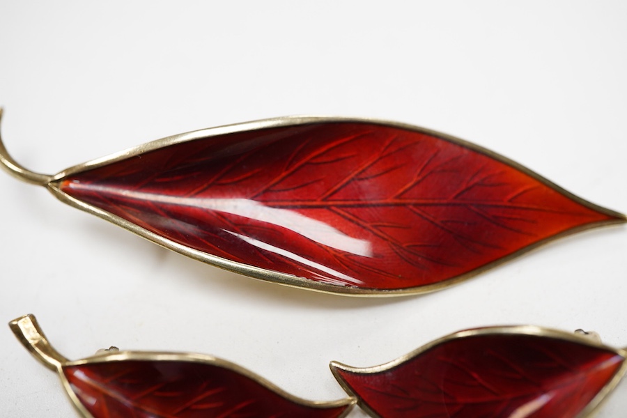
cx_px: 314
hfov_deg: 43.6
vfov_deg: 29.9
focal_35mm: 45
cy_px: 209
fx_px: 784
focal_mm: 30
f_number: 9
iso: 1250
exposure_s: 1/125
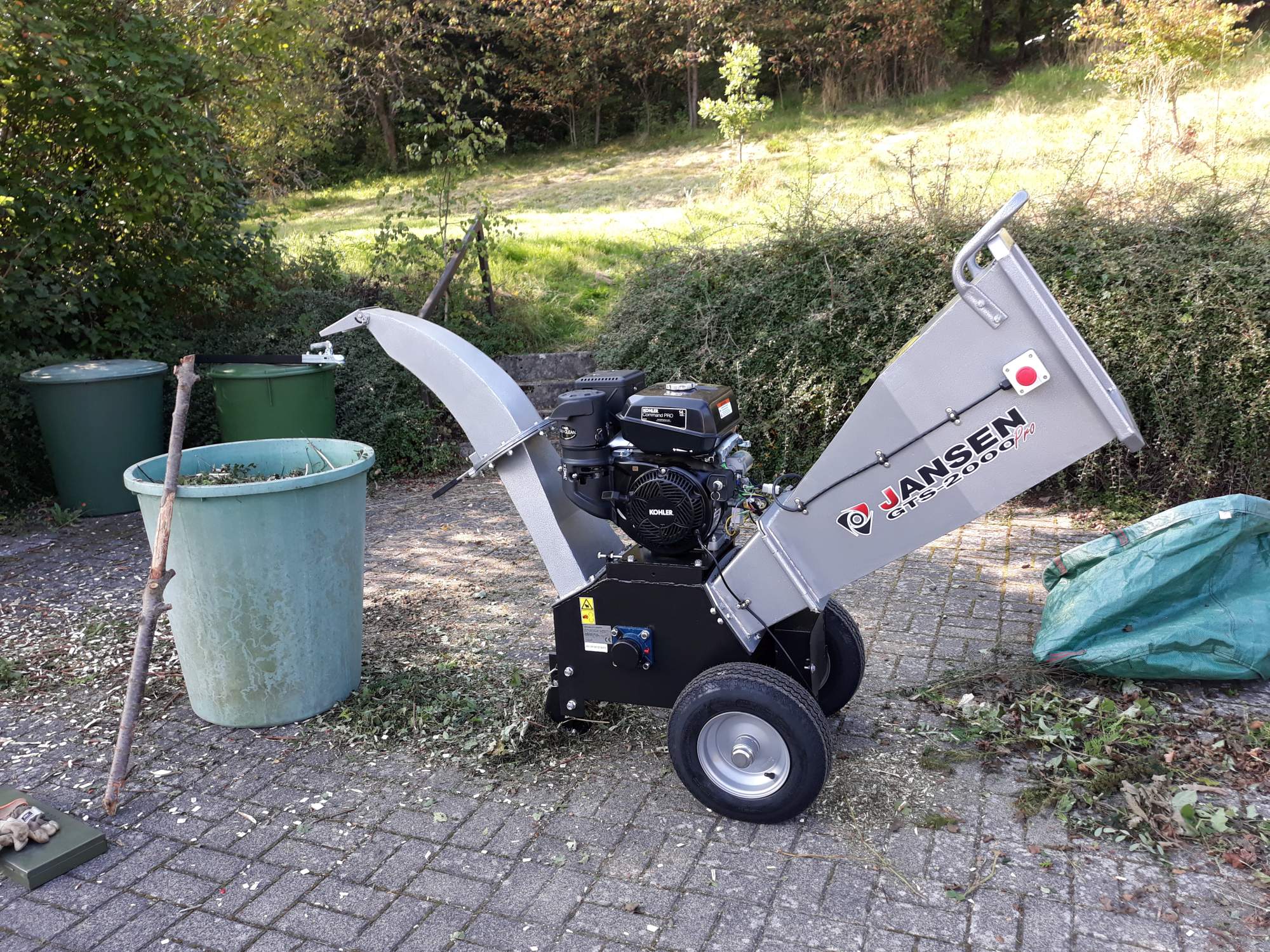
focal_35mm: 27
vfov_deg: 51.4
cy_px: 476
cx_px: 635
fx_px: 991
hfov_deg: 65.3
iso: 40
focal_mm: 3.71
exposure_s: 1/146
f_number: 1.7
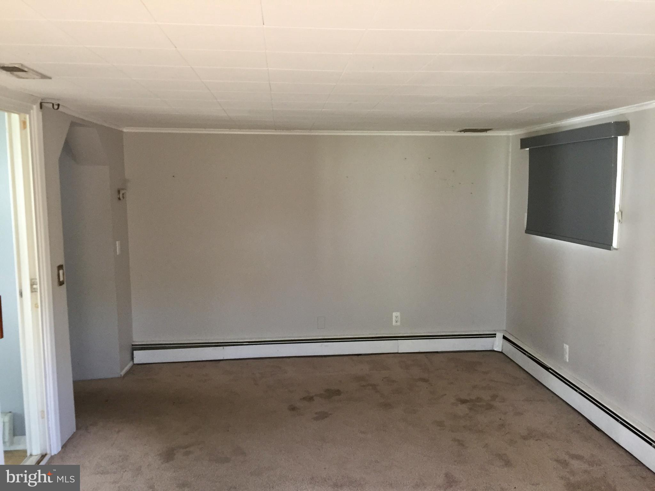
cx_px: 328
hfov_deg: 61.7
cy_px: 246
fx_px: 549
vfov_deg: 48.2
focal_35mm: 29
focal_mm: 4.15
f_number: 2.2
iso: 50
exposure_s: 1/30
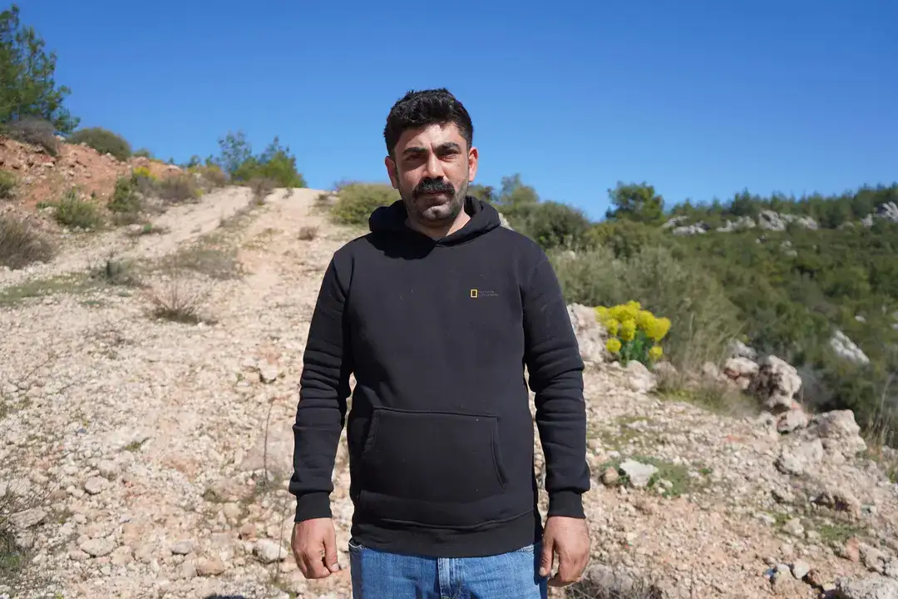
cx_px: 449
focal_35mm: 28
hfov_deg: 65.5
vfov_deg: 46.4
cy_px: 300
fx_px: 698
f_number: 4.5
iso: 100
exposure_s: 1/1000
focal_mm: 28
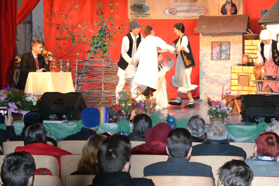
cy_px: 53
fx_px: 573
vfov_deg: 18.3
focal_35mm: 74
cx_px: 190
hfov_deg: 27.2
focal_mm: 34
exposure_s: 1/60
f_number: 4.2
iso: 1600
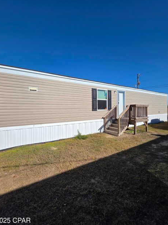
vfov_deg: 102.1
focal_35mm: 14
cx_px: 80
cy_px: 110
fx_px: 91
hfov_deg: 85.6
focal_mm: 2.2
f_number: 1.9
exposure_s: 1/3483
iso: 40
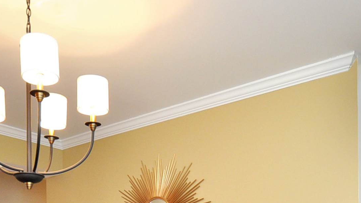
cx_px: 155
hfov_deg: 48.2
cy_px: 272
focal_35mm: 42
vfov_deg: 24.4
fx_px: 402
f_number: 4.5
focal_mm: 10
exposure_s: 1/40
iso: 500
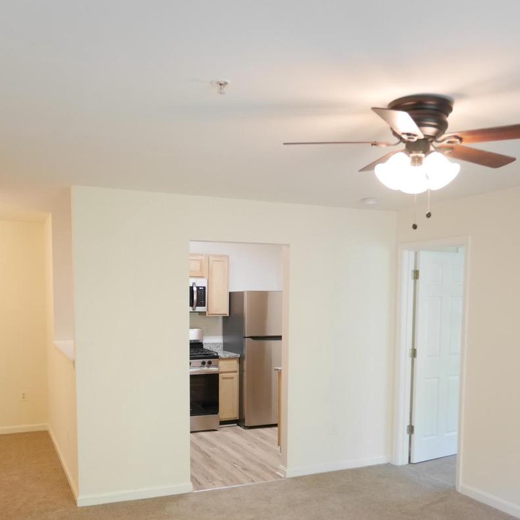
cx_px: 256
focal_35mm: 34
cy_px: 353
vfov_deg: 47.5
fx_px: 578
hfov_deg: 48.4
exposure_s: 1/60
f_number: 3.7
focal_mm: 14
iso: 1250
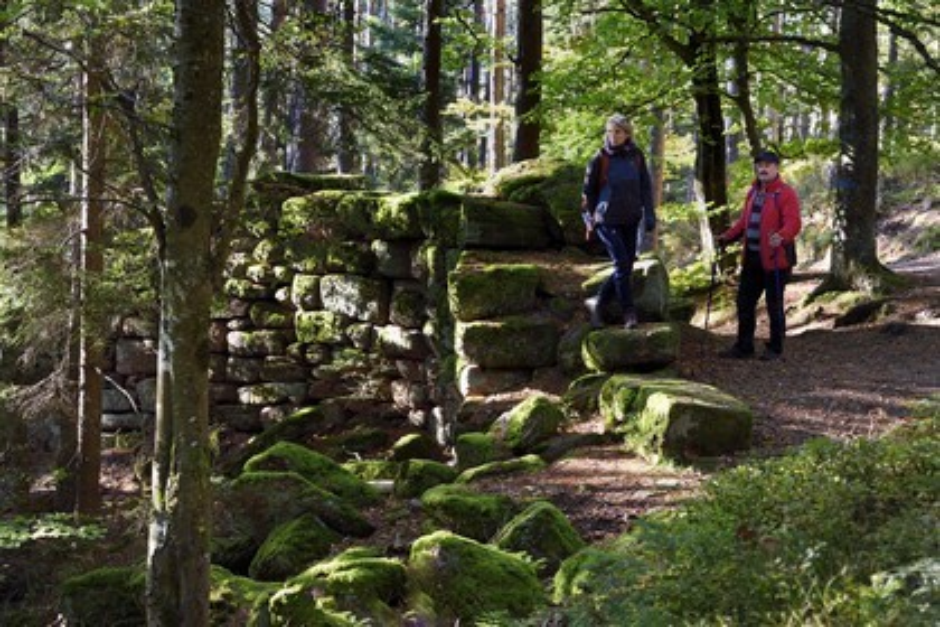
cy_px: 314
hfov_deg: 24.8
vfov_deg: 16.7
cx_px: 470
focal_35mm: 82
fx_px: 2141
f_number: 6.3
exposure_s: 1/80
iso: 800
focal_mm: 82
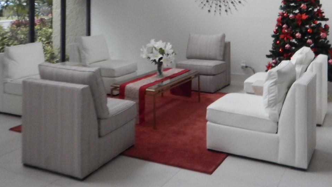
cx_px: 144
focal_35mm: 44
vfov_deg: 25.6
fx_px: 387
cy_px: -6
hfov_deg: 46.3
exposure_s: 1/60
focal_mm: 4.3
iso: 400
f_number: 2.8
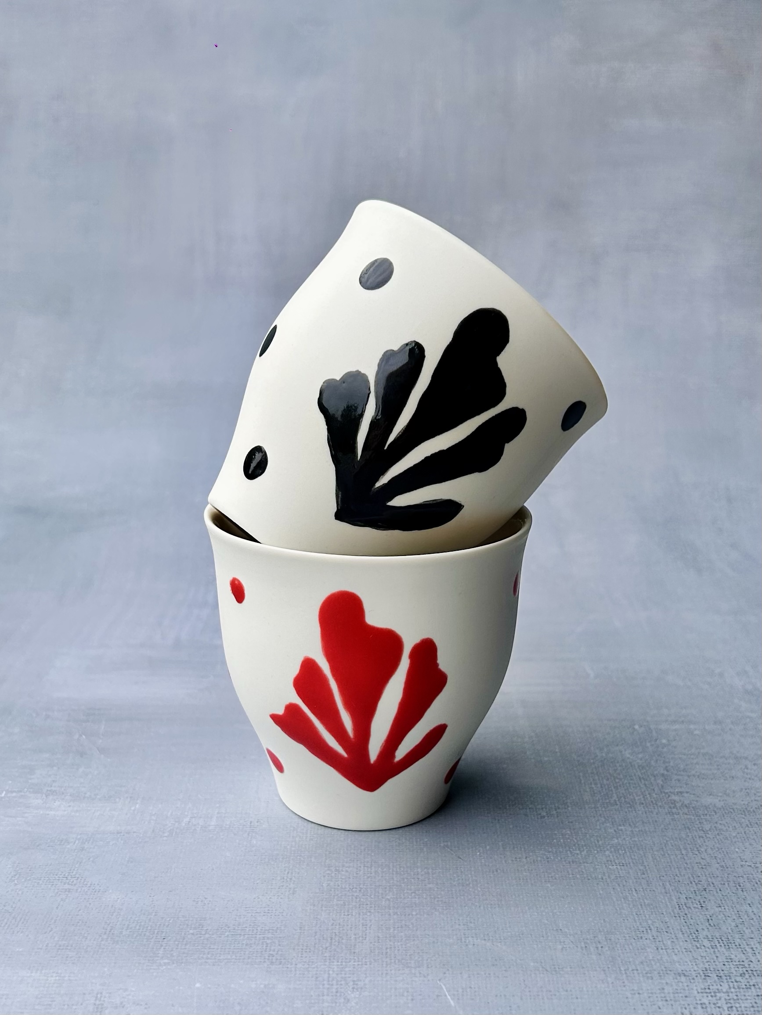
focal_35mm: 26
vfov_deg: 67.3
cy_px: 508
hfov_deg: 53.1
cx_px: 381
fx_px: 763
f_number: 1.5
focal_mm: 5.7
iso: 50
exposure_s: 1/1029
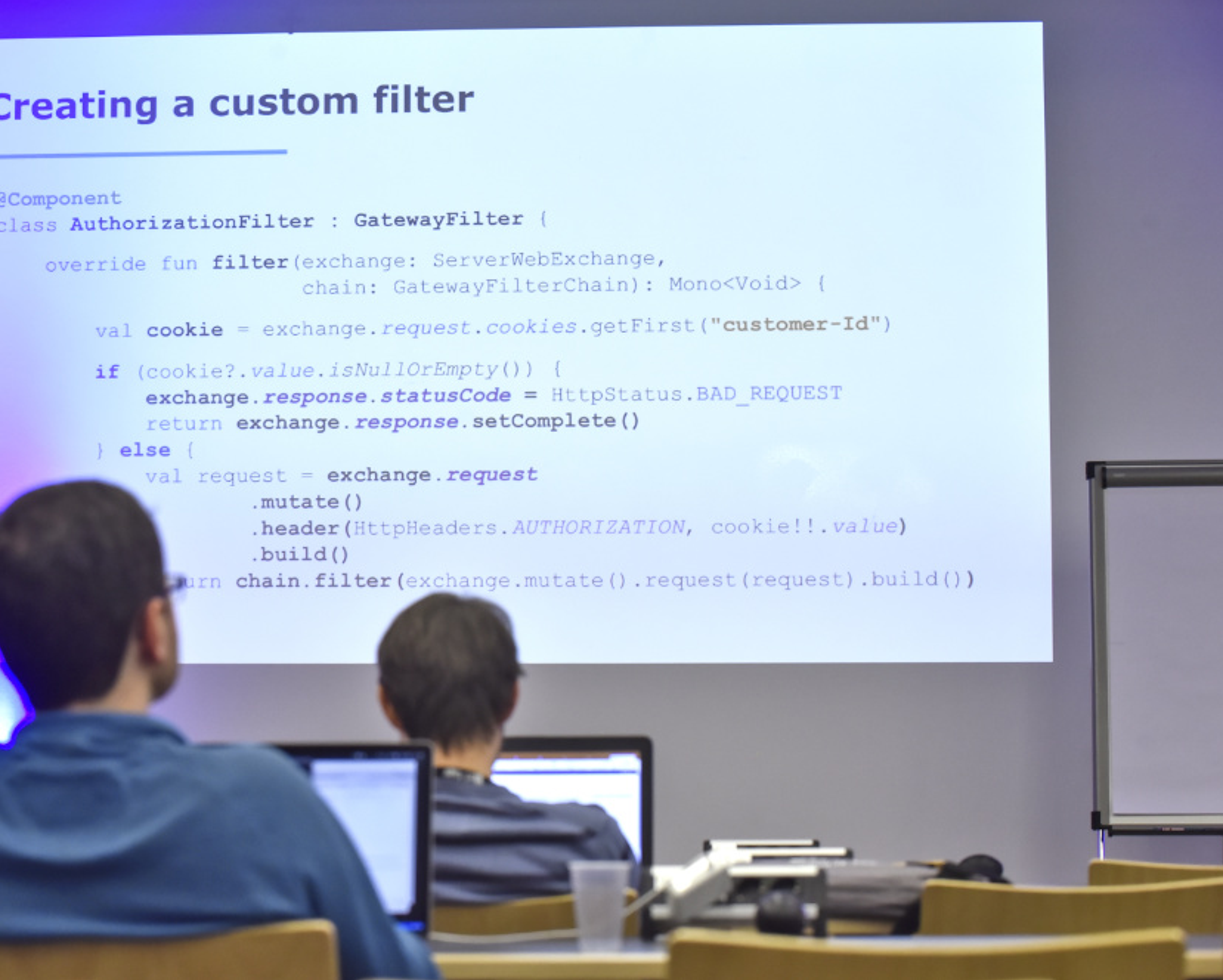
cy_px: 489
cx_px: 502
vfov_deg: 15.1
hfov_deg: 18.8
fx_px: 3693
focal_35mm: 102
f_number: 5.6
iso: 1250
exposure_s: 1/160
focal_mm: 90
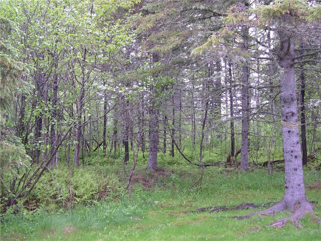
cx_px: 160
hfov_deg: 49.0
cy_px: 120
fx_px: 352
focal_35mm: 38
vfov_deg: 37.7
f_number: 2.8
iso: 100
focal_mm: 8
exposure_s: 1/45.3
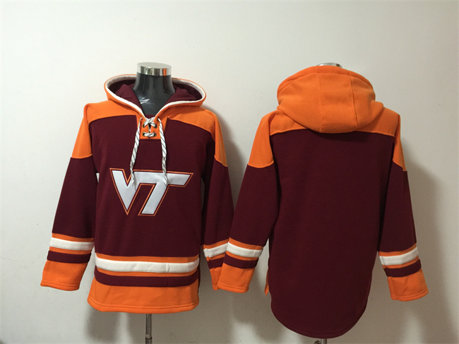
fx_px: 384
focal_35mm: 29
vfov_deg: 48.2
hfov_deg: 61.7
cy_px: 172
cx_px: 230
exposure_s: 1/8
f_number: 2.2
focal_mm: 4.15
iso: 160
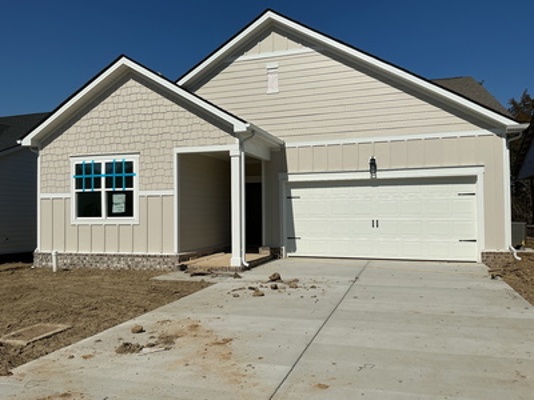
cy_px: 200
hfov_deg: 61.7
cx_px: 267
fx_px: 447
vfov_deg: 48.2
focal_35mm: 29
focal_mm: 3
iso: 25
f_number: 1.8
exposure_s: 1/6536
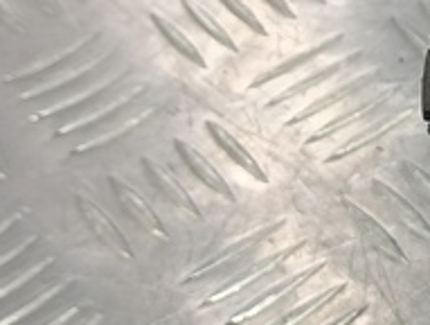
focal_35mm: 123
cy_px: 158
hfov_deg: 13.6
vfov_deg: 12.1
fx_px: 1531
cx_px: 860
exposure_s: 1/50
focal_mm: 4.11
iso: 139
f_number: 1.6
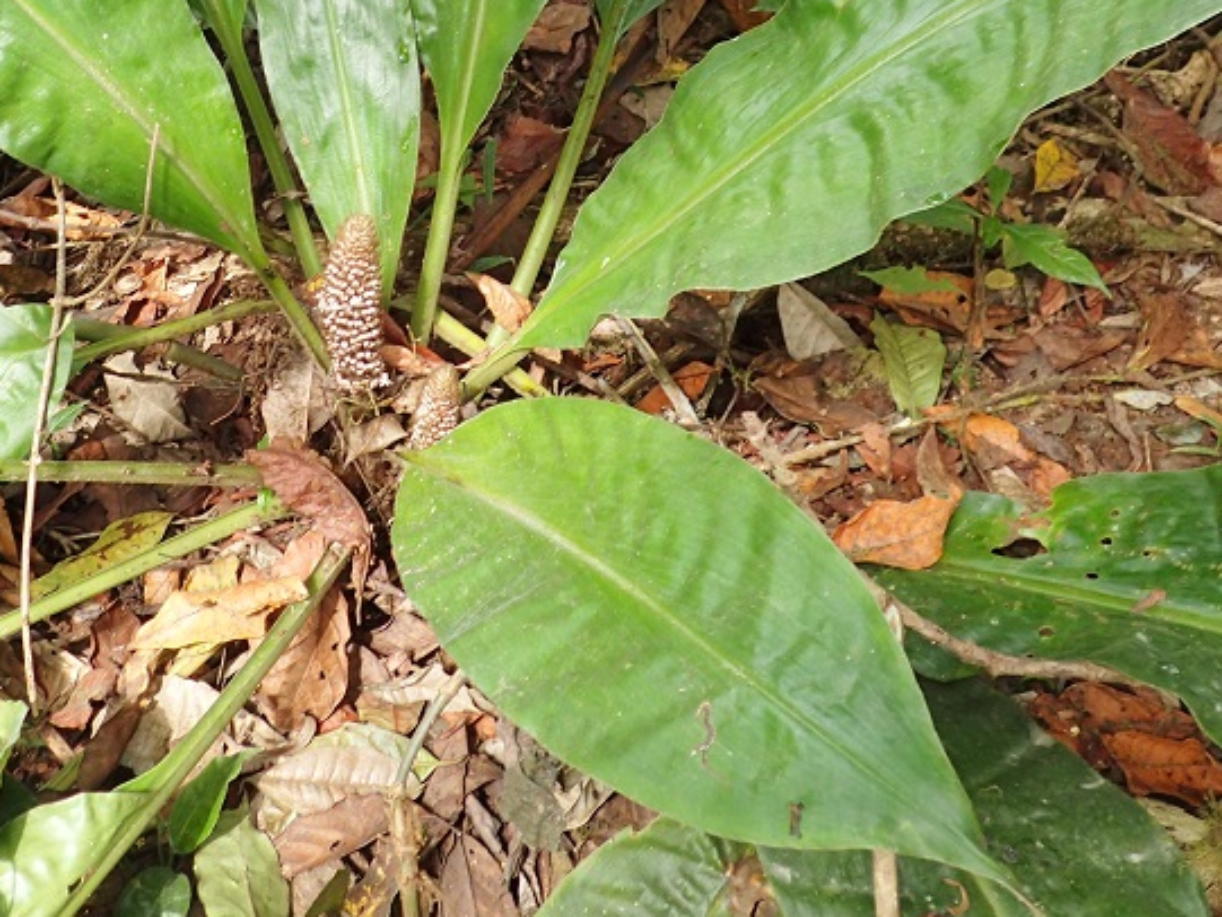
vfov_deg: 27.8
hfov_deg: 37.0
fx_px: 1801
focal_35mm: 51
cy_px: 149
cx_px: 382
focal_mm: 5.5
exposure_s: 1/60
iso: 100
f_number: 2.3
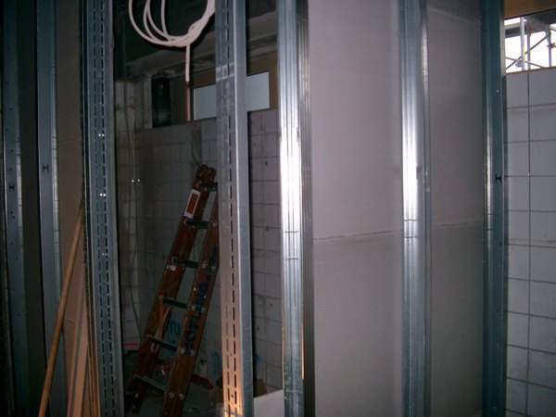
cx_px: 278
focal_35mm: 37
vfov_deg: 38.7
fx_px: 594
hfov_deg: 50.1
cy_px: 208
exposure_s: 1/60
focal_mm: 7.6
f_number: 2.6
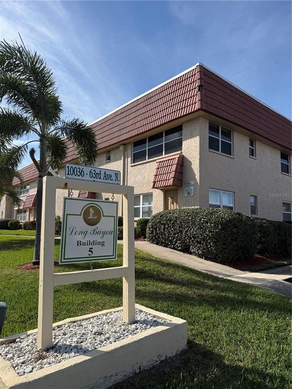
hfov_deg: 56.8
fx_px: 270
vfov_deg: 71.6
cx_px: 146
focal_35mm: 24
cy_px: 194
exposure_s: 1/5319
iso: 80
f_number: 1.78
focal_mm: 6.76
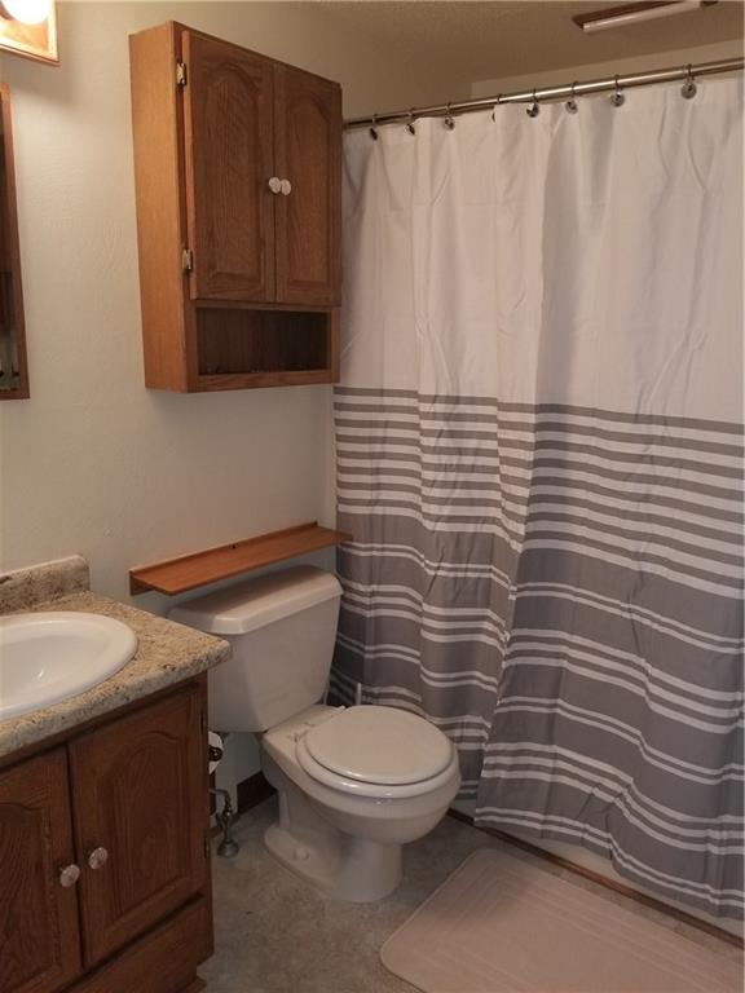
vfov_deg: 67.3
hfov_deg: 53.1
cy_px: 496
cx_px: 372
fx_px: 746
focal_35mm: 26
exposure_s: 1/60
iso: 100
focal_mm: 4.25
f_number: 1.7
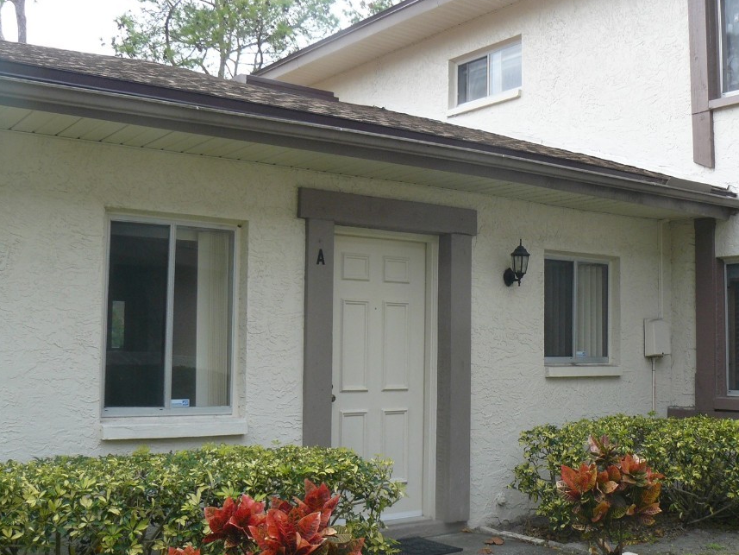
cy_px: 284
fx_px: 918
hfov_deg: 43.8
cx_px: 409
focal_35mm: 43
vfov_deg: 33.6
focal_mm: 6
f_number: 4
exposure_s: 1/160
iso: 100
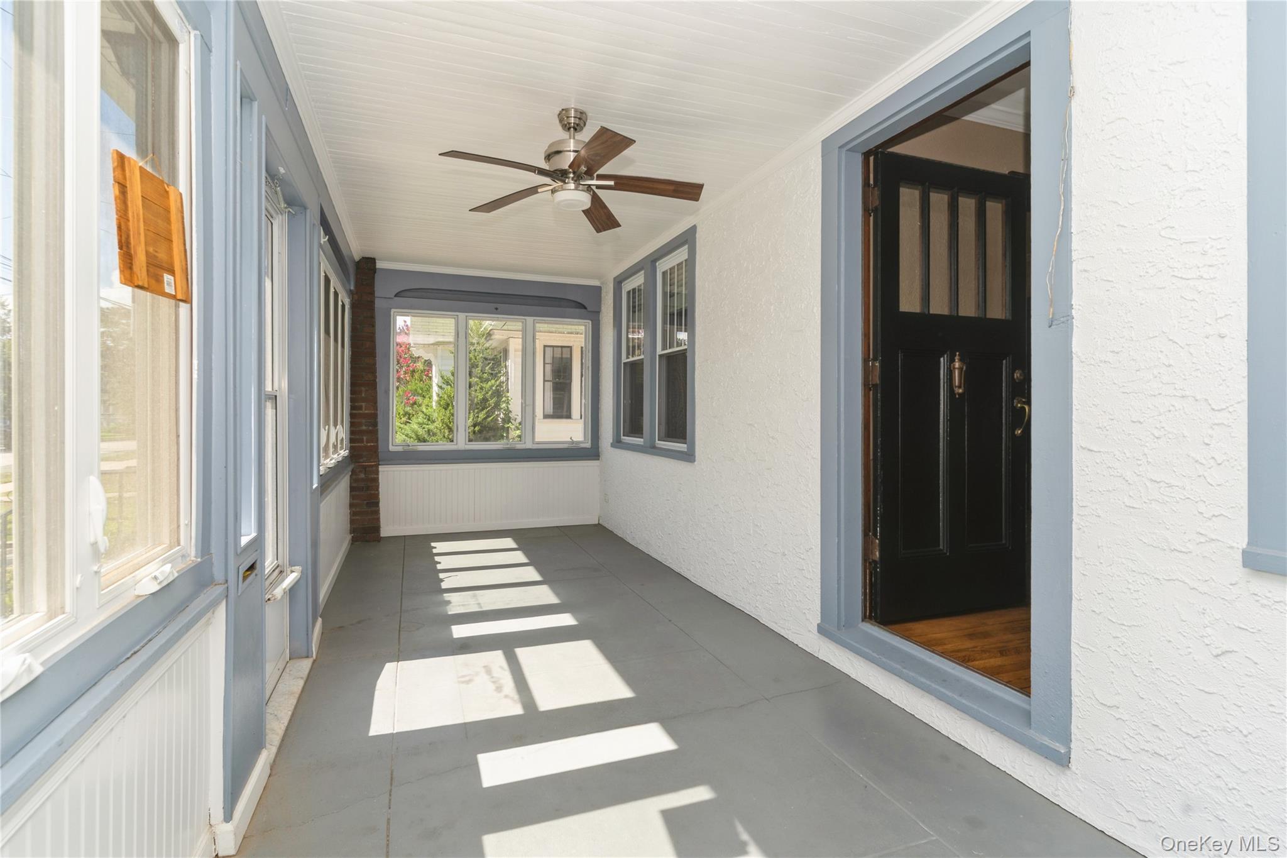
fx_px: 608
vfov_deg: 70.4
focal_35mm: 17
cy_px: 429
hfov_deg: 93.3
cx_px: 644
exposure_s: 1/125
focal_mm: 17
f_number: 8
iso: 200
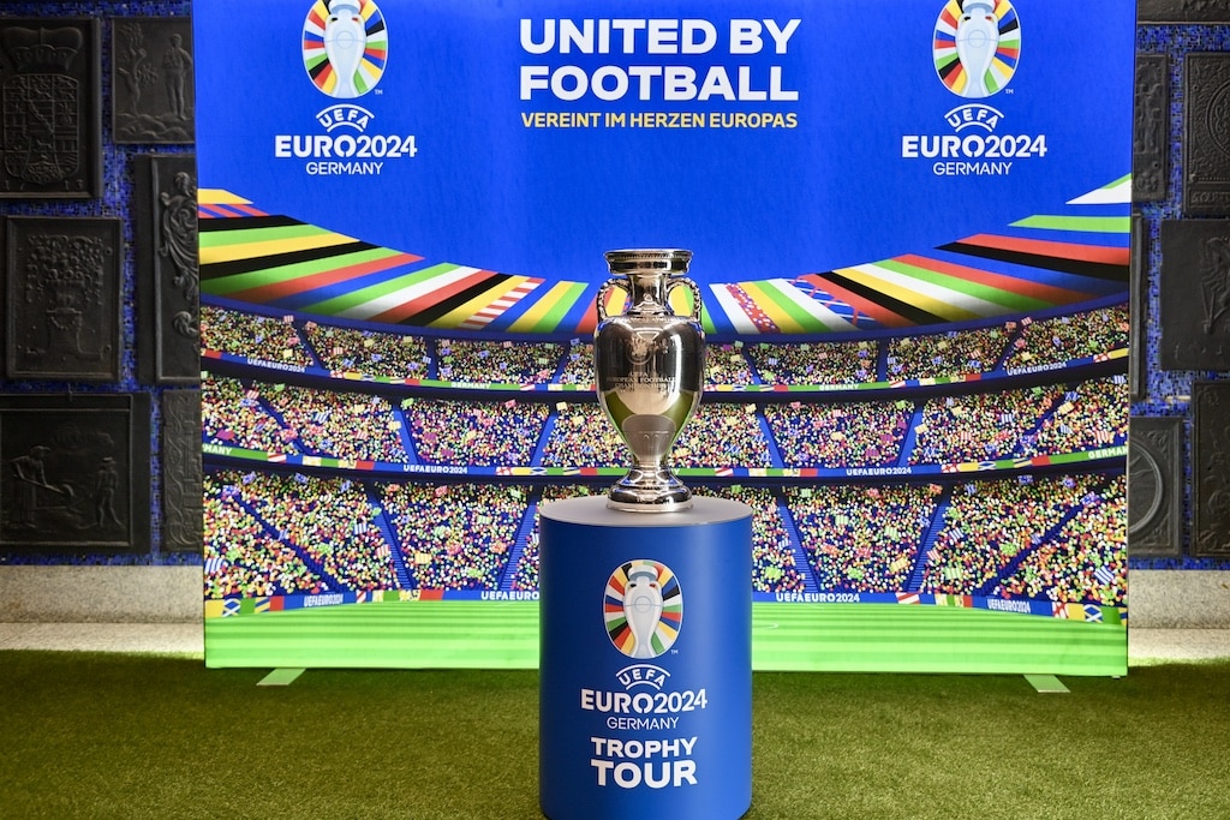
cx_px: 615
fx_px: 1093
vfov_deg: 41.1
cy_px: 410
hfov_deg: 58.7
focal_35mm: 32
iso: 640
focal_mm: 32
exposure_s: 1/125
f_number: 2.8
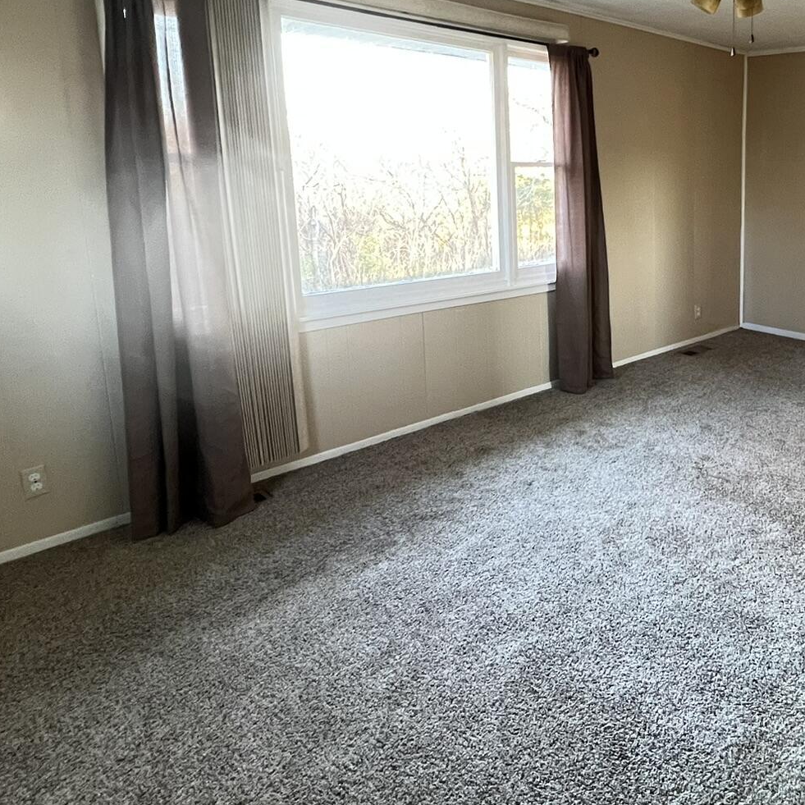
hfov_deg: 59.1
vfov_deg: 63.8
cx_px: 661
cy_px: 285
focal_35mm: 24
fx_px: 631
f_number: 1.8
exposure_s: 1/60
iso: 500
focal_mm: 1.57
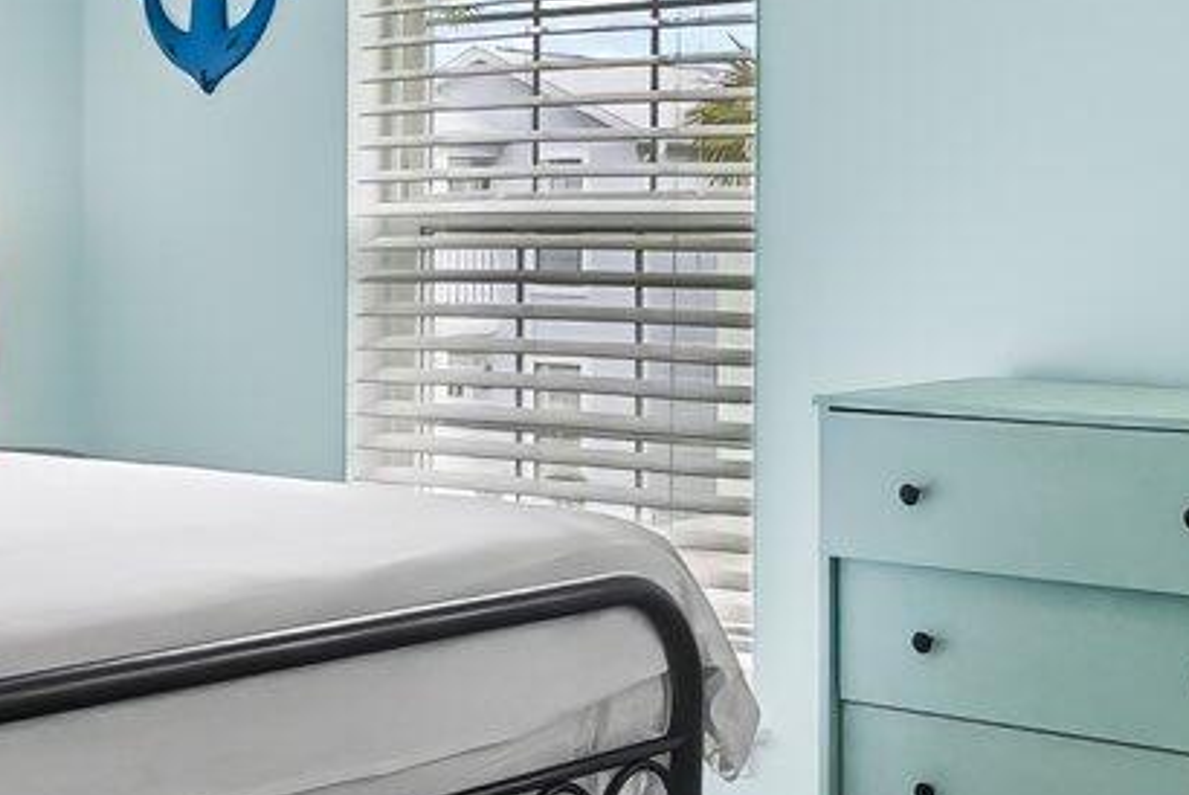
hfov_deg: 28.8
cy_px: 223
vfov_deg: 19.4
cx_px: 670
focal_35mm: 70
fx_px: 2313
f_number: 8
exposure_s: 1/125
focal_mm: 14
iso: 12800
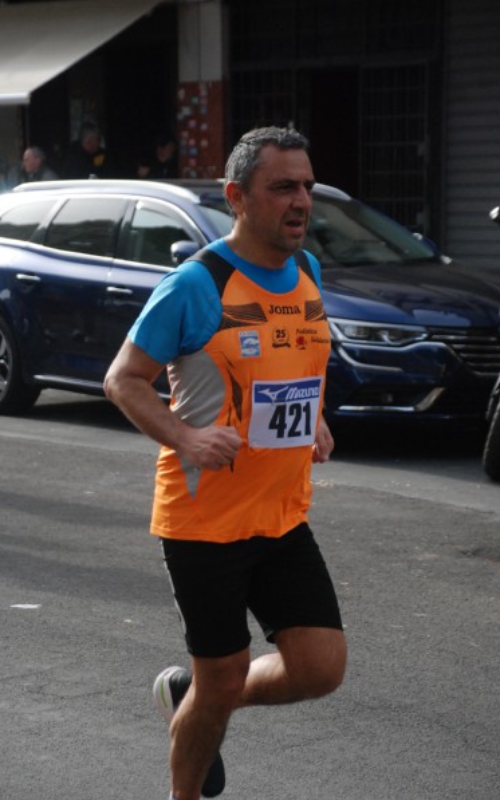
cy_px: 401
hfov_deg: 11.3
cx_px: 241
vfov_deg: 18.1
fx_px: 2519
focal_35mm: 116
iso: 1000
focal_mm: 75
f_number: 5.6
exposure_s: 1/1000
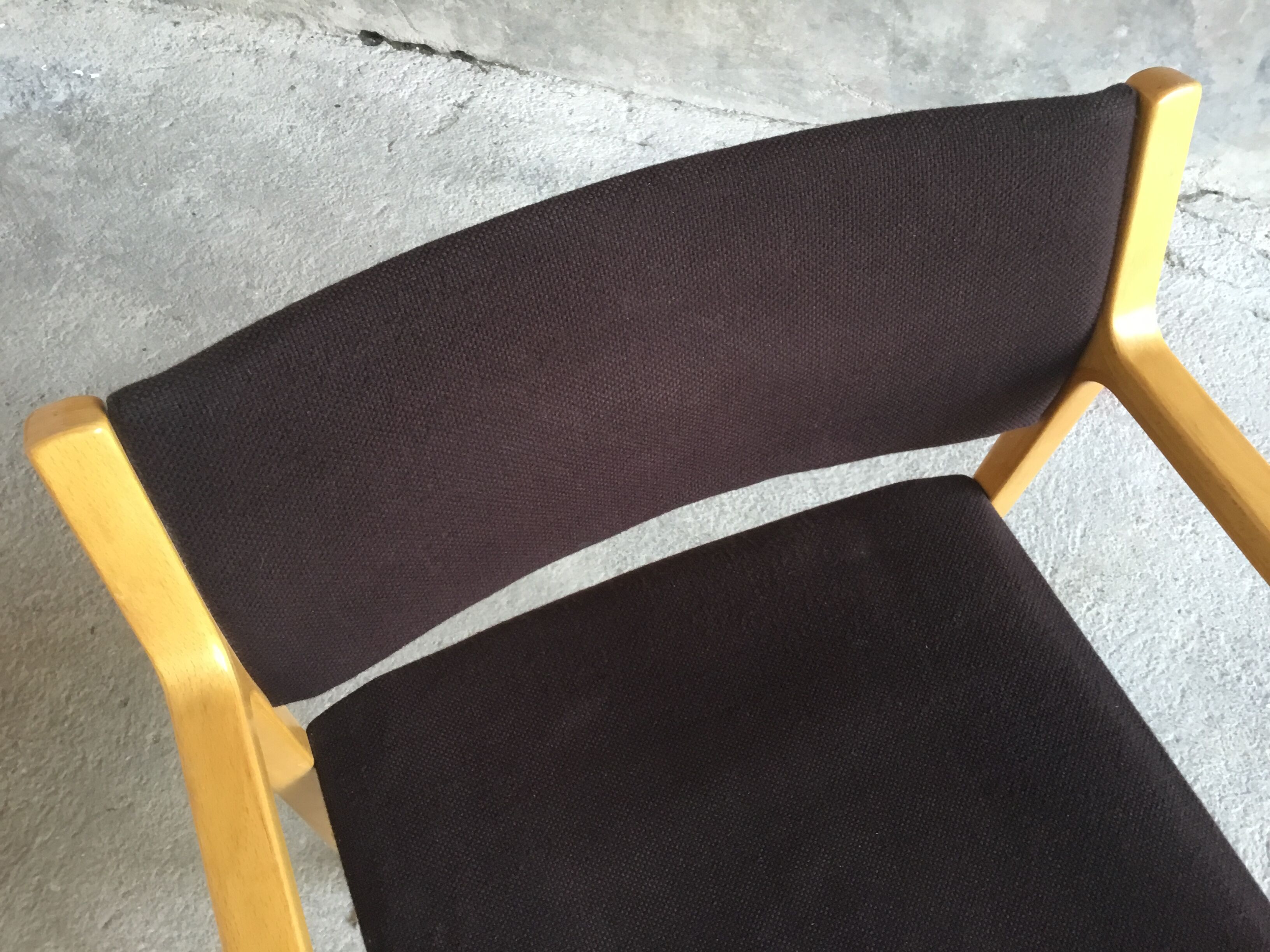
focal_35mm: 31
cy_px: 476
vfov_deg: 45.4
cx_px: 635
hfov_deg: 58.4
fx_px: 1137
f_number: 2.4
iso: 100
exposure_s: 1/33
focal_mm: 3.3
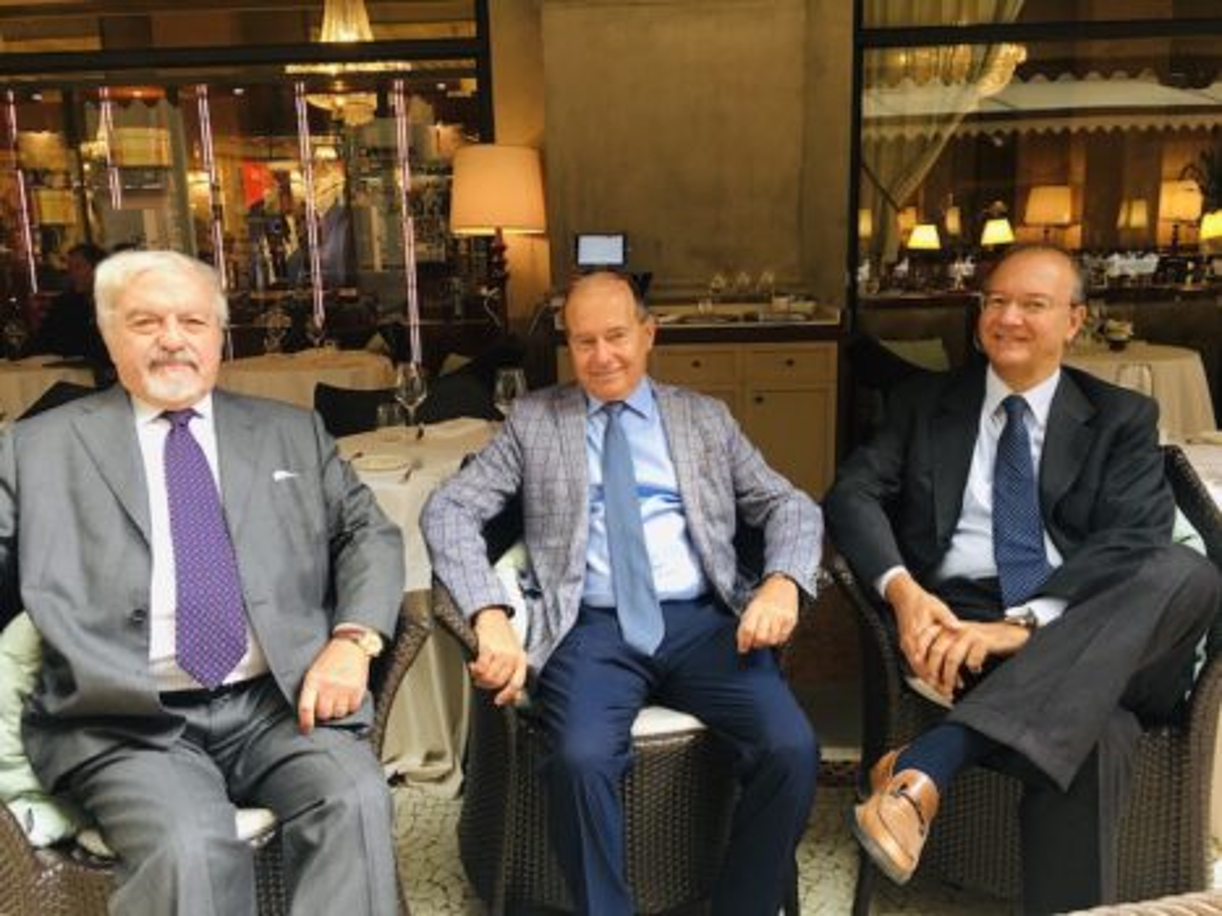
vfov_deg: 48.2
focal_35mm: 29
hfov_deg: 61.7
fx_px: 1023
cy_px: 458
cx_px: 611
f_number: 2.2
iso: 64
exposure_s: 1/33
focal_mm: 4.15
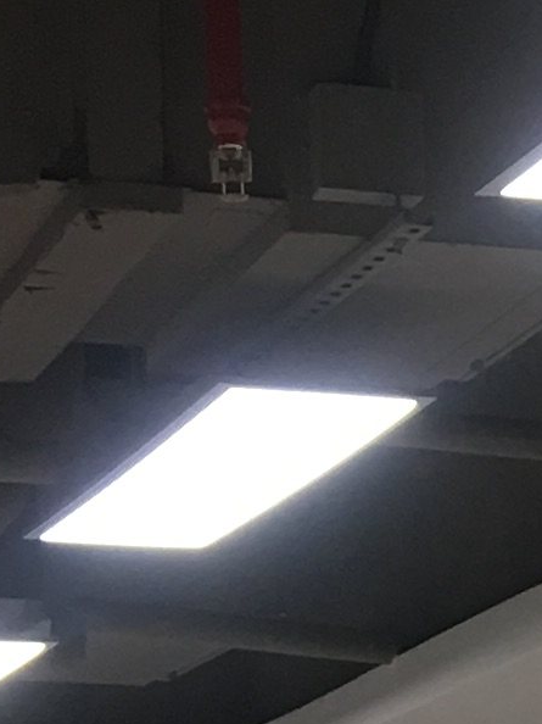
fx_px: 4116
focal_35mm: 197
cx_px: 1149
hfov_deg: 7.2
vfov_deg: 9.6
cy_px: 1258
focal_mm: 4.15
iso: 40
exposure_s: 1/17
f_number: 2.2
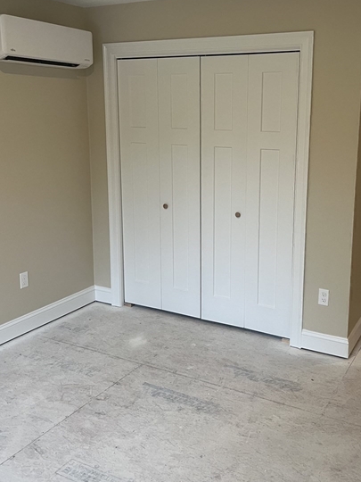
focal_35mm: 37
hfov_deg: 38.5
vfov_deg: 50.0
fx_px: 514
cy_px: 204
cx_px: 221
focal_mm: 5.1
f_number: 1.6
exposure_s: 1/60
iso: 100
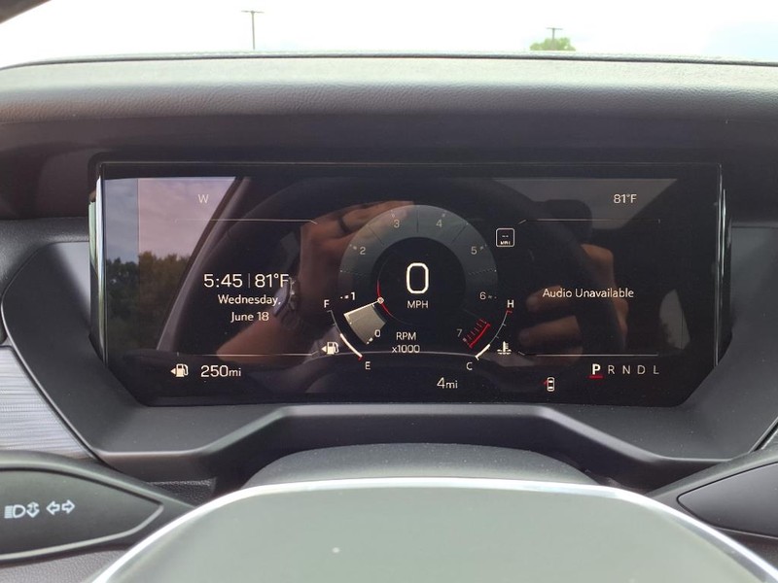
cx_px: 389
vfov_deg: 51.4
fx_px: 607
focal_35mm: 27
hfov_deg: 65.3
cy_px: 292
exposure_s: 1/60.2
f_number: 1.9
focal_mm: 3.58
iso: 50
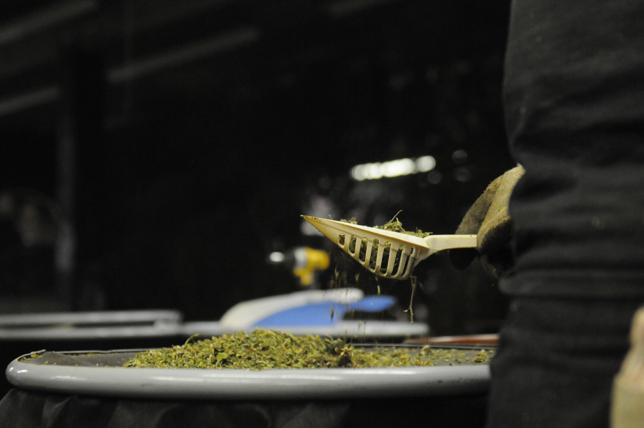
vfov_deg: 18.9
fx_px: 1286
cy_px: 214
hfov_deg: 28.1
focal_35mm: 72
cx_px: 322
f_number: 2.8
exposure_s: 1/125
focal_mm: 48
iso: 3200
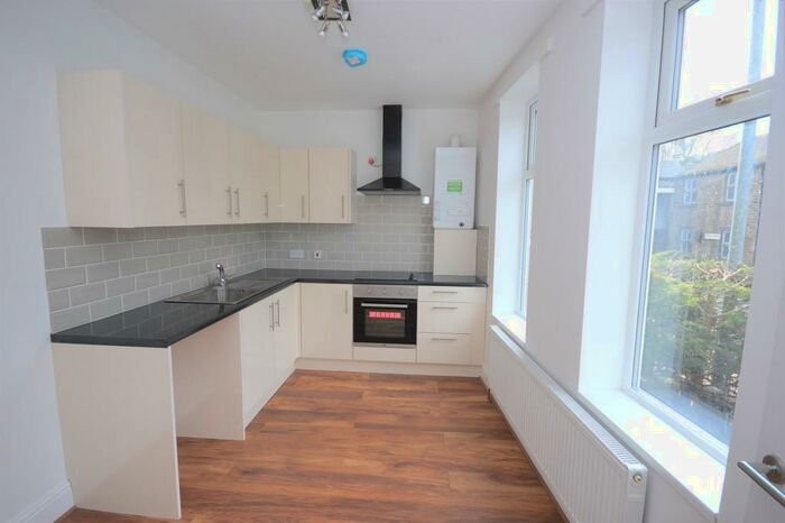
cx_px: 392
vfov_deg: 77.3
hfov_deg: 100.4
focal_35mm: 15
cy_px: 262
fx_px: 327
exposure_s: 1/125
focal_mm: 10
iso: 320
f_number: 5.6
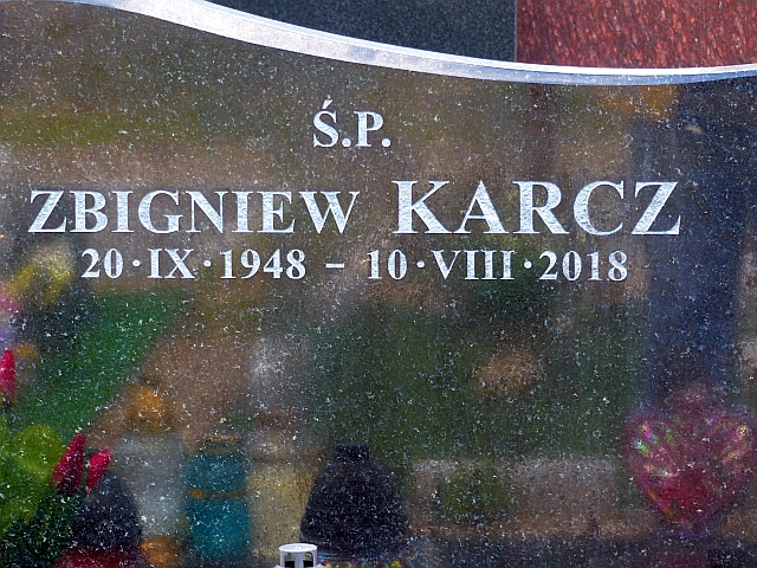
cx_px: 378
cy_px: 284
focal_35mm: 192
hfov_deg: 10.3
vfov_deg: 7.7
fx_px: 4199
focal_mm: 34.5
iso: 100
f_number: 2.8
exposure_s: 1/80
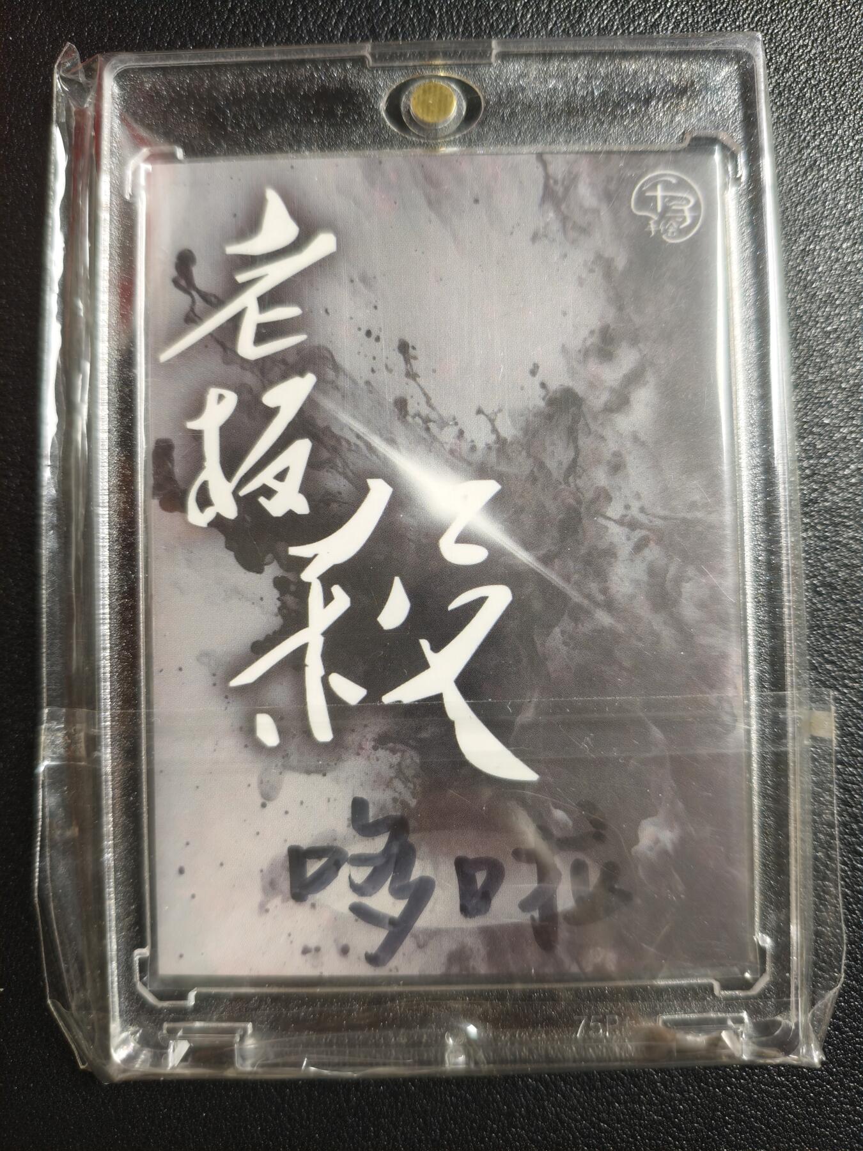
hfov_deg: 53.1
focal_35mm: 26
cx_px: 432
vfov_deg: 67.3
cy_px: 576
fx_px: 864
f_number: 1.5
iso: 500
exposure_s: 1/50
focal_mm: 4.94
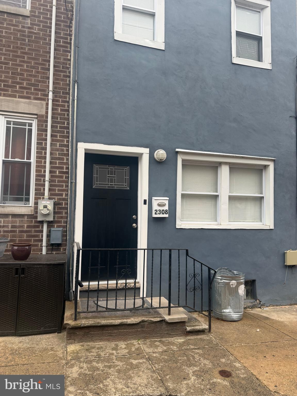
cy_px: 198
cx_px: 148
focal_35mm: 24
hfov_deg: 56.8
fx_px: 275
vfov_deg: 71.6
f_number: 1.78
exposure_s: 1/121
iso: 125
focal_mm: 6.76
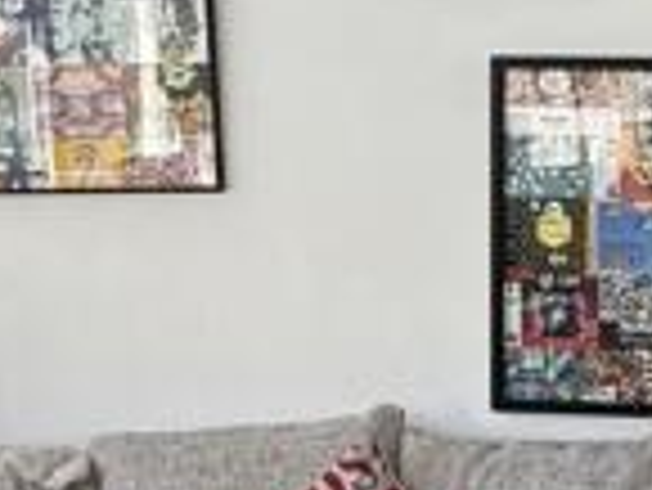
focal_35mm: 99
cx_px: 630
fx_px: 1866
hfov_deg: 19.3
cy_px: 265
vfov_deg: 15.0
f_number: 2.2
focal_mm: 2.22
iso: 50
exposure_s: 1/155
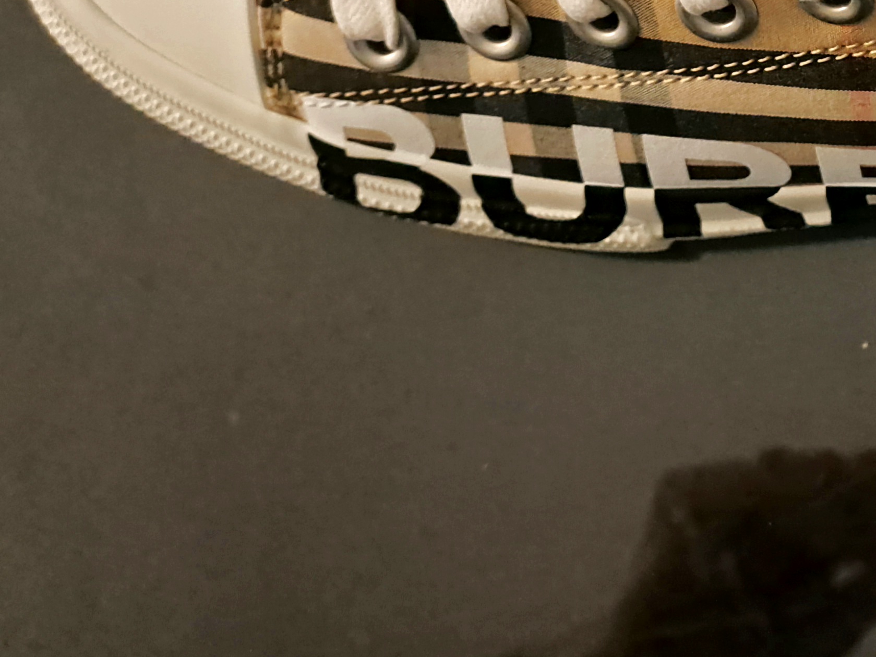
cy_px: -175
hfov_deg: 26.3
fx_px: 1671
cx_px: 1038
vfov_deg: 20.5
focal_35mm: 66
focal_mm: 5.23
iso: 1000
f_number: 1.8
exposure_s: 1/10
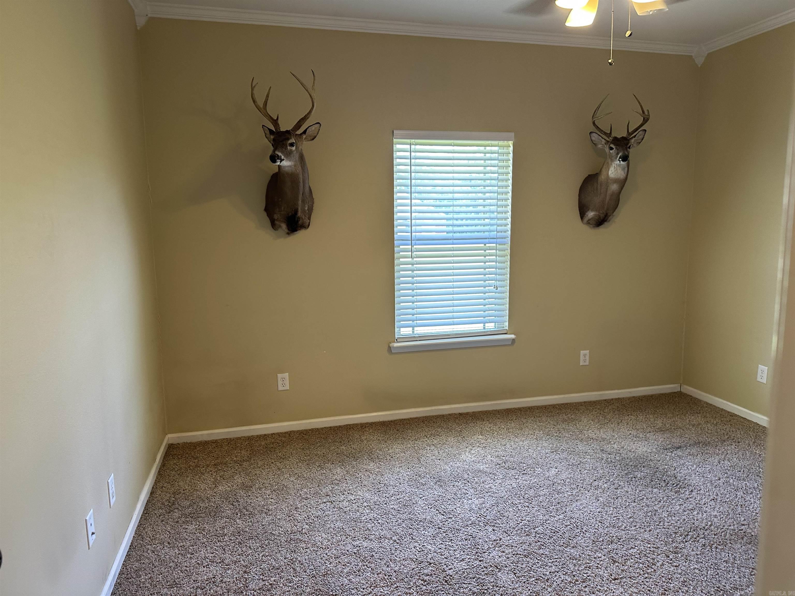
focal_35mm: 24
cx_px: 398
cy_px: 298
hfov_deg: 71.6
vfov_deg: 56.8
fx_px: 551
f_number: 1.78
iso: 160
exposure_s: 1/60
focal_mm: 6.86
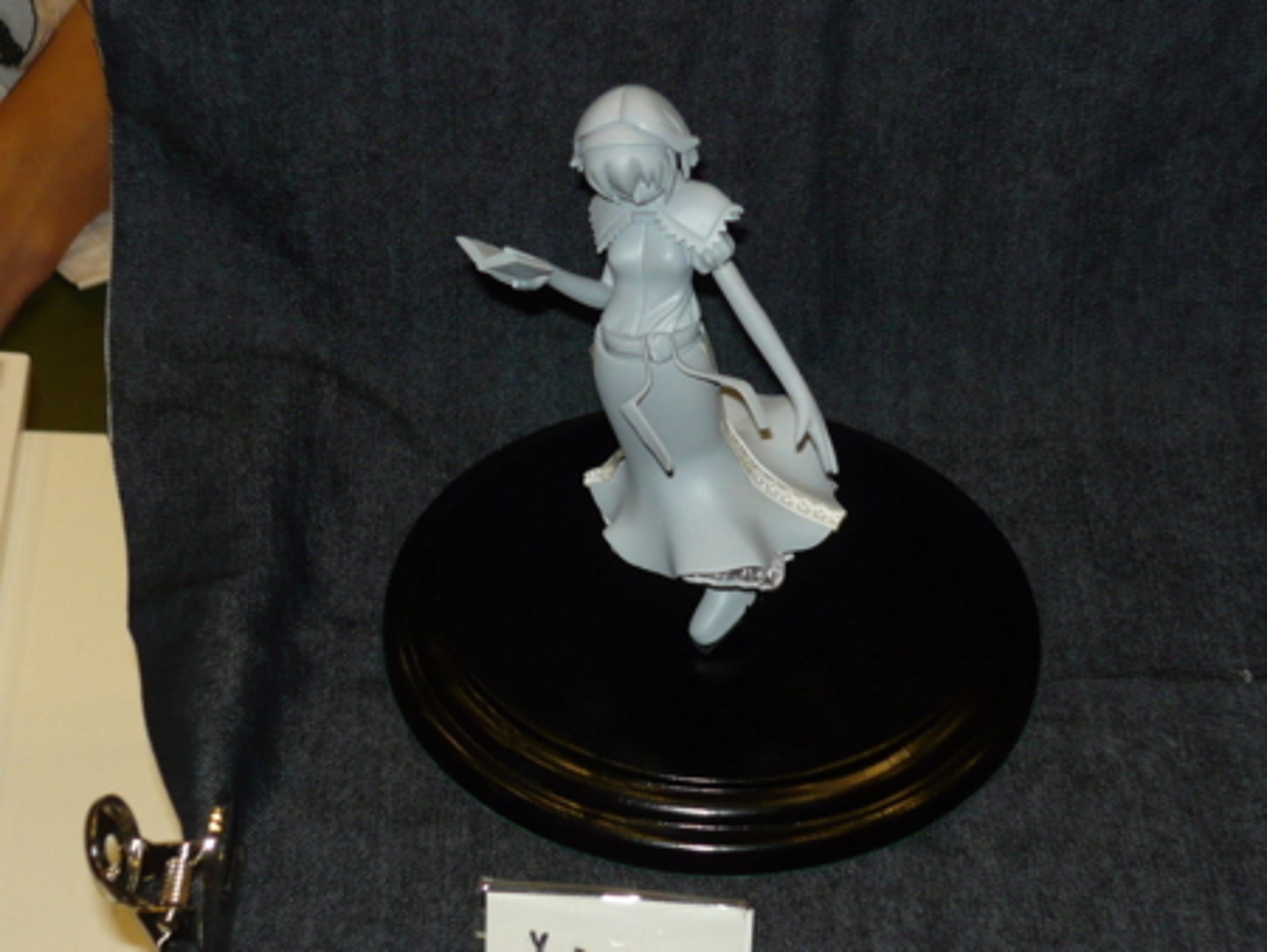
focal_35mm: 88
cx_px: 634
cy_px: 476
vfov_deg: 16.8
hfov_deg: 22.2
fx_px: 3223
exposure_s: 1/40
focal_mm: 9.1
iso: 100
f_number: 3.4
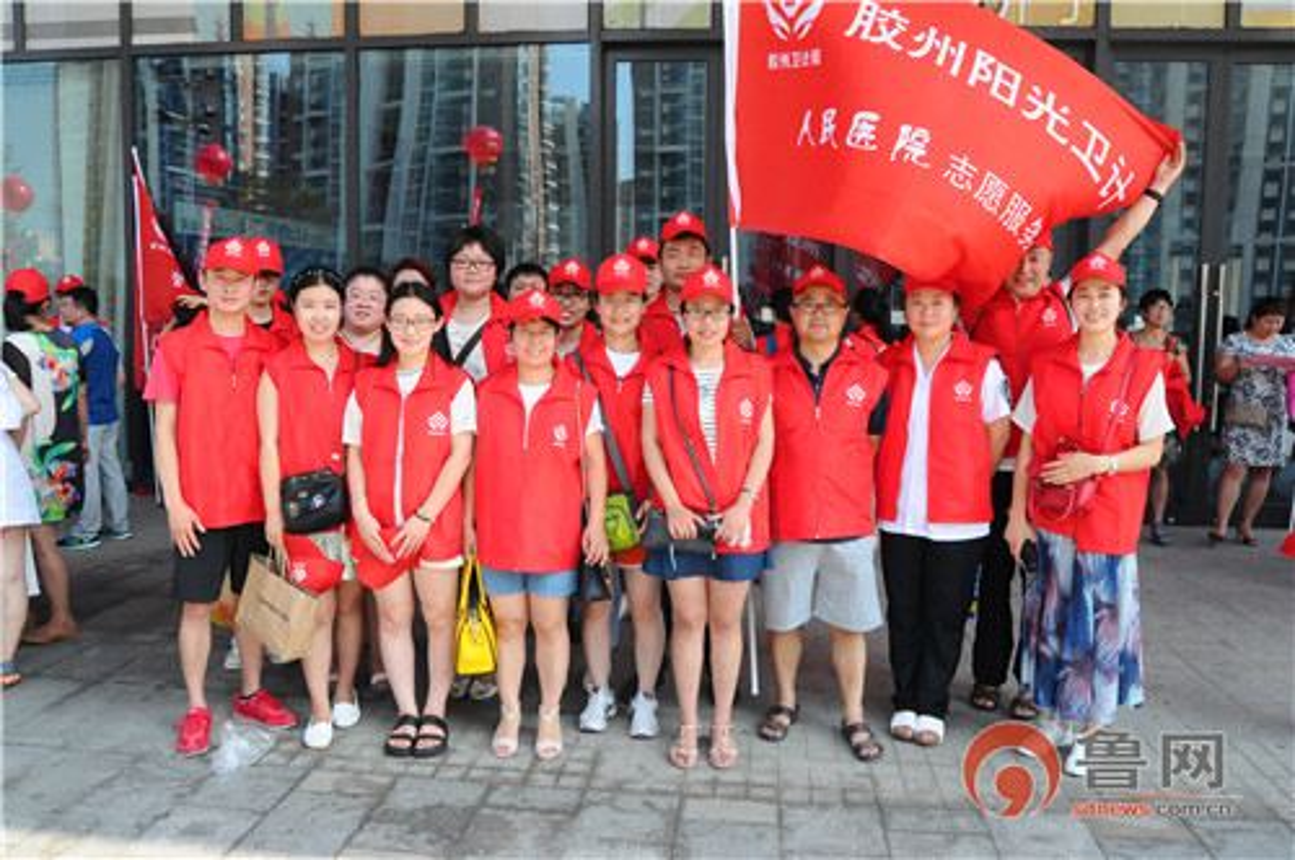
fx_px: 970
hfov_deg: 67.4
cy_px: 430
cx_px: 648
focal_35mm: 27
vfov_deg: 47.8
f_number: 11
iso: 1600
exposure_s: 1/500
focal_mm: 18
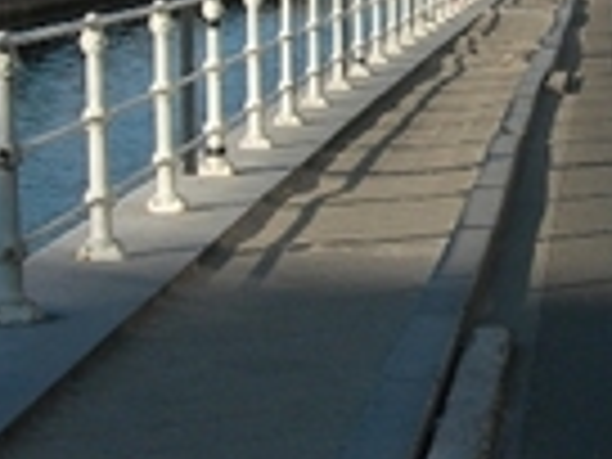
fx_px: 2970
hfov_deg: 11.6
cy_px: -40
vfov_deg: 8.8
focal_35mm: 168
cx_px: 693
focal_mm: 7.8
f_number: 4.8
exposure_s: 1/378
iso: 50
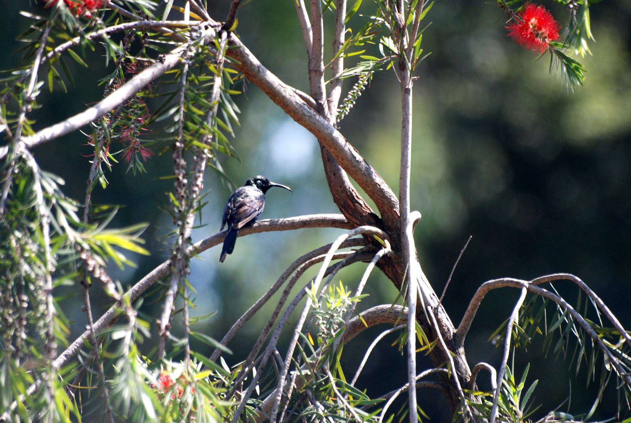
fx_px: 7897
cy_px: 212
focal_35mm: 450
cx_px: 316
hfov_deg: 4.6
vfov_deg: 3.1
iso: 400
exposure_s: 1/400
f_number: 5.6
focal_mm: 300
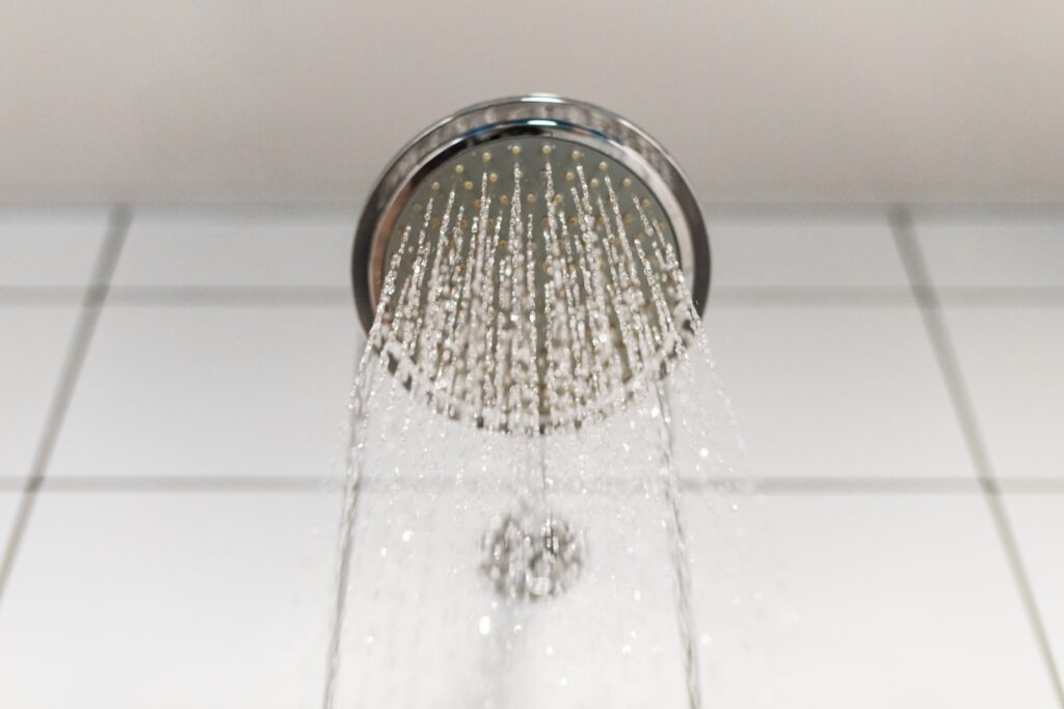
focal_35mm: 50
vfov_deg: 27.0
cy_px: 354
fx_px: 1478
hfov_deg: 39.6
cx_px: 532
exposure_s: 1/400
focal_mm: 50
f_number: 2.5
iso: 500
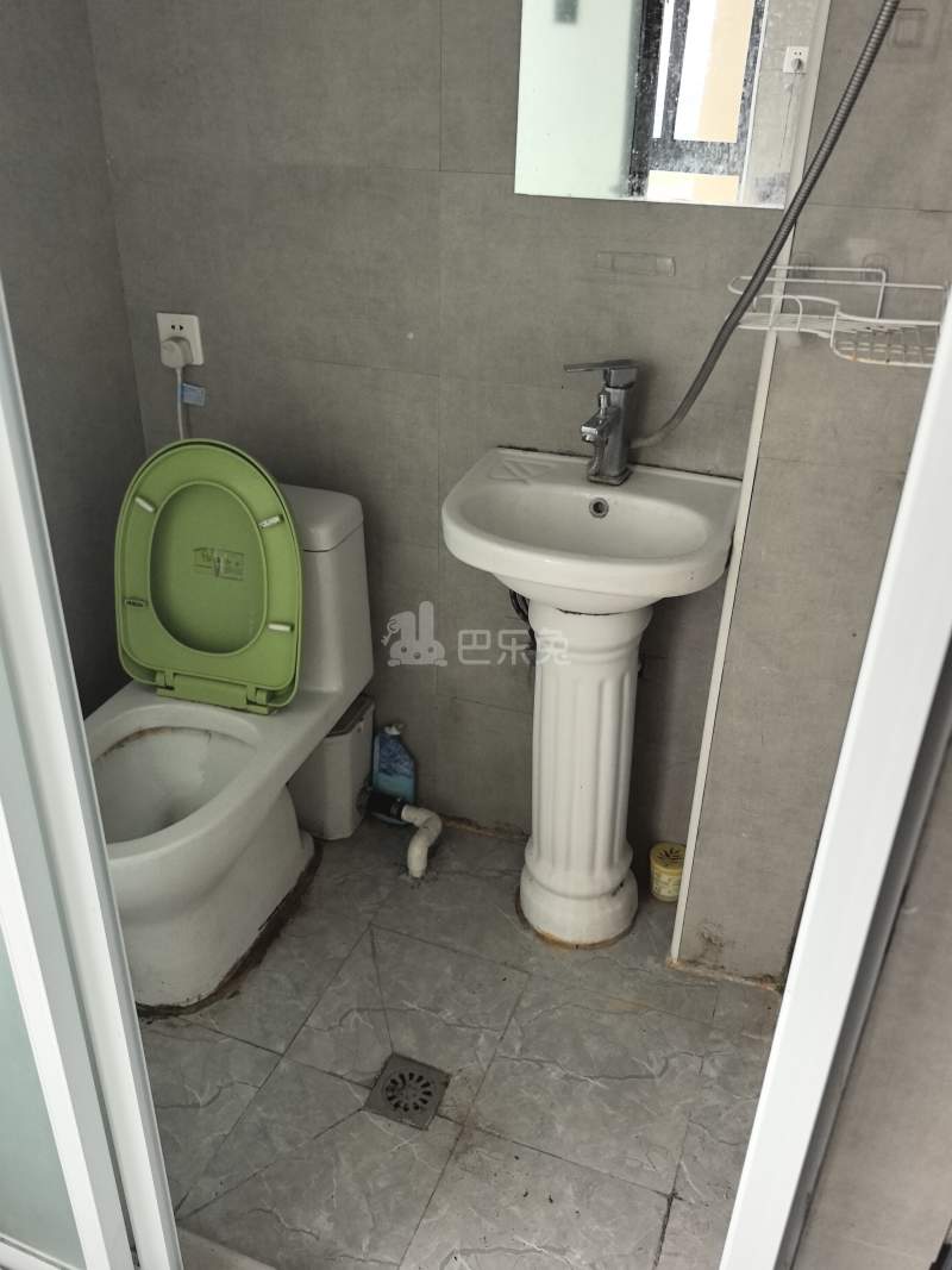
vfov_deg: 65.3
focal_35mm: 27
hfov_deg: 51.3
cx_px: 476
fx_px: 990
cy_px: 635
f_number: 1.4
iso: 100
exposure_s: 1/100
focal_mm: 6.98
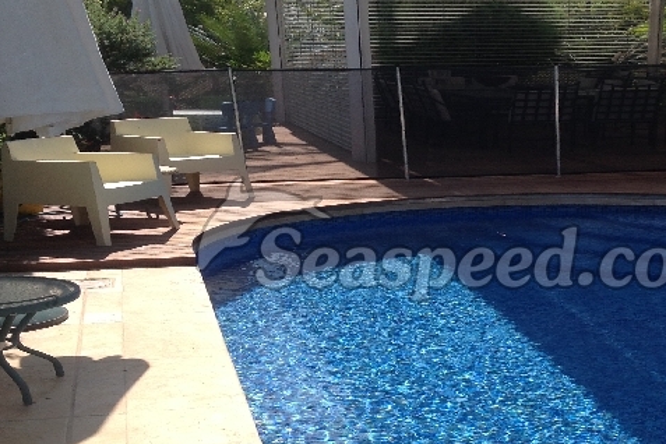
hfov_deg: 32.4
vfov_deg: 22.3
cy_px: 232
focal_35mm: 61
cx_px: 478
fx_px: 1128
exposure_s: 1/1681
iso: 50
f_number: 2.4
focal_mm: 4.28
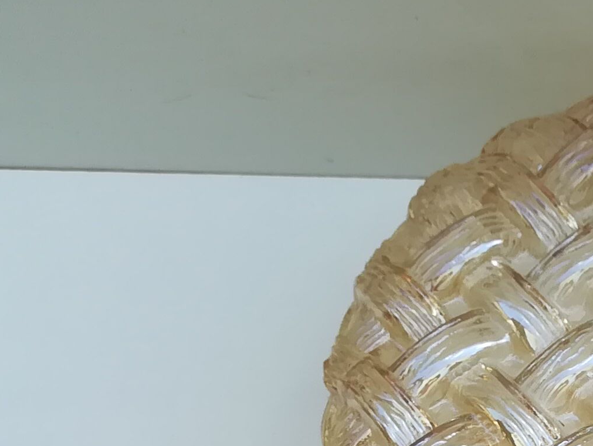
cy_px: 774
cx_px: 721
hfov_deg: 18.2
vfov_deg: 13.2
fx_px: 1748
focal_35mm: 102
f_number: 2.2
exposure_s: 1/138
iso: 50
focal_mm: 3.83
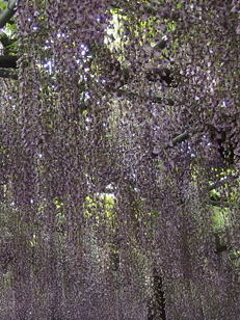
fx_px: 767
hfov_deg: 17.3
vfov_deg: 23.5
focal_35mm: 83
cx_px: -8
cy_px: 188
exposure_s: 1/160
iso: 100
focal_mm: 4.7
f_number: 2.5
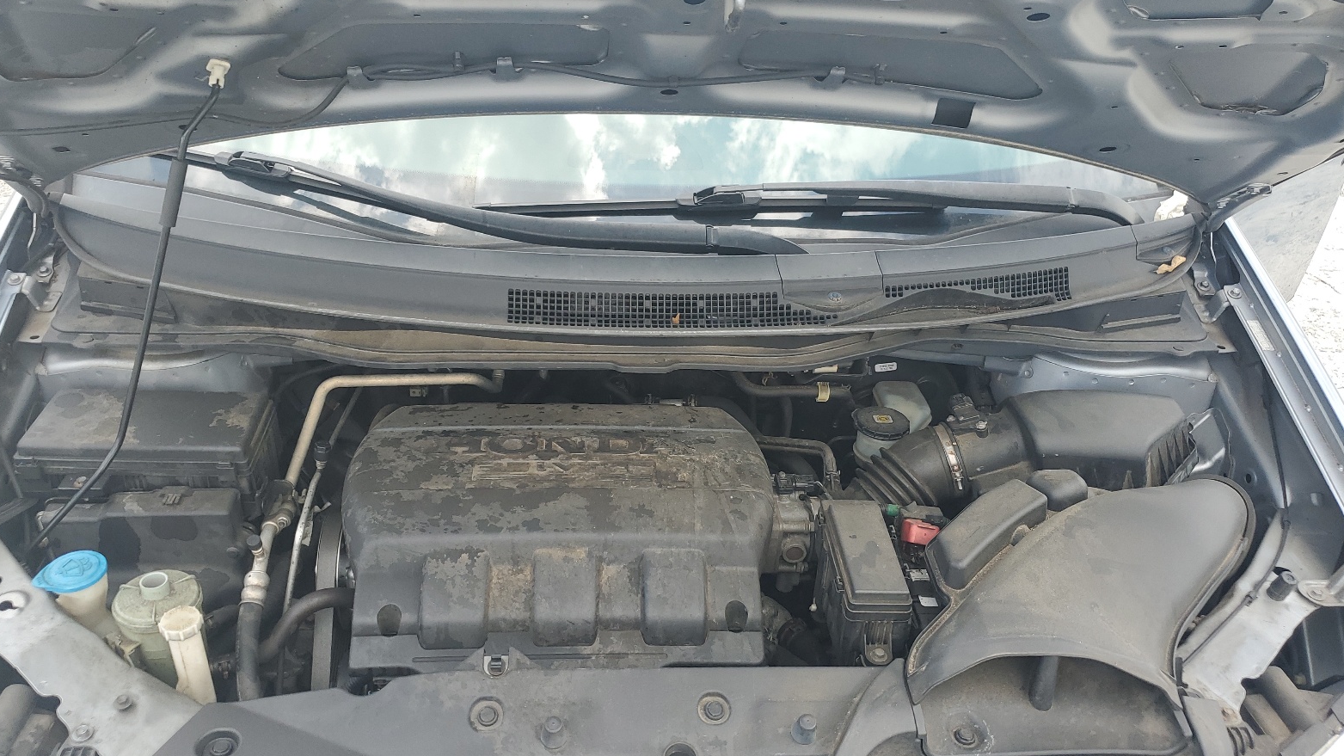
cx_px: 663
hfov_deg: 66.1
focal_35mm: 29
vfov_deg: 40.2
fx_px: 1033
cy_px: 372
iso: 50
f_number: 1.5
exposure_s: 1/556
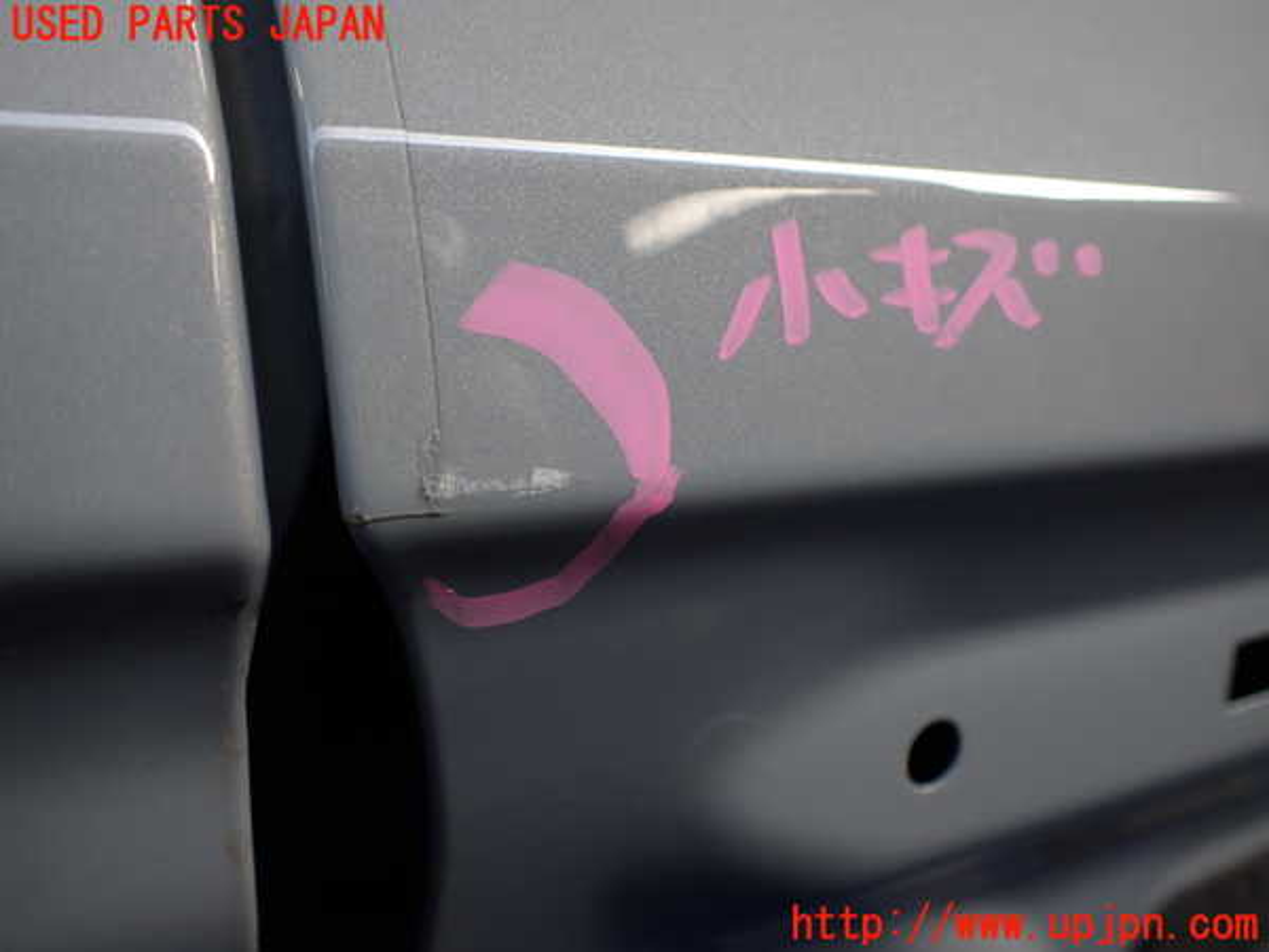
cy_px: 476
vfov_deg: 46.8
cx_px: 634
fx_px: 1100
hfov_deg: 60.0
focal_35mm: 30
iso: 100
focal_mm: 5.4
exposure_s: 1/160
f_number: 2.3
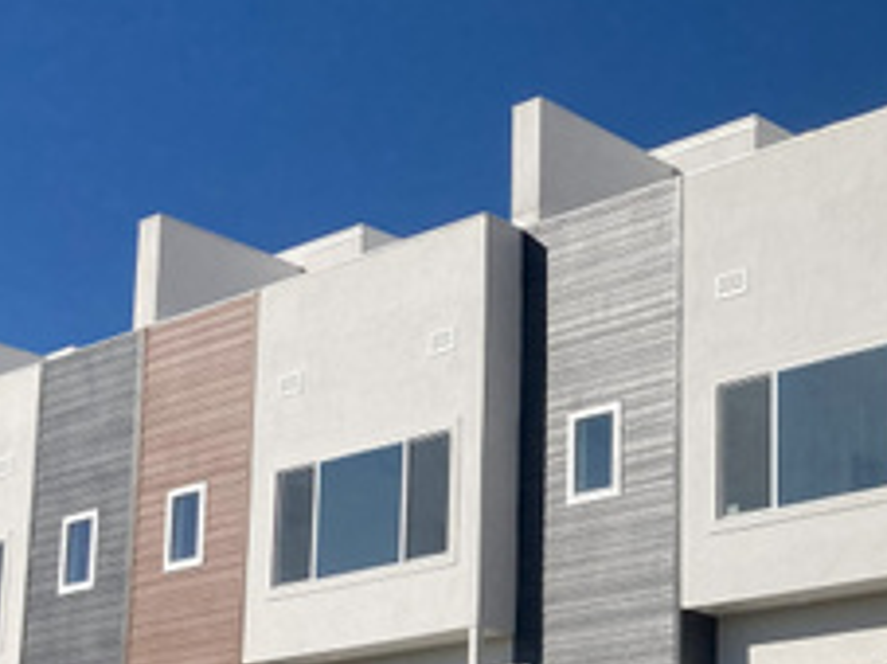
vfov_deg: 18.2
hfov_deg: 24.4
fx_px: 2023
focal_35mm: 79
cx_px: 684
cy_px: 644
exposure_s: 1/3745
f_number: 1.8
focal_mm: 3.99
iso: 20
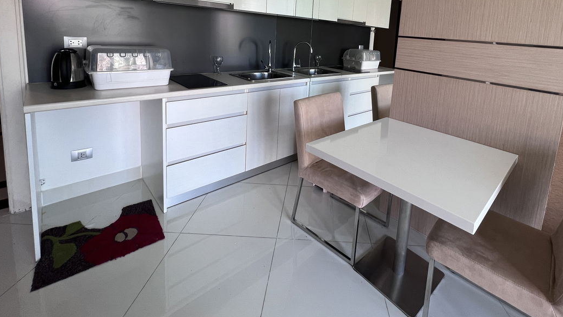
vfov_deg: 59.8
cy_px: 72
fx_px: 254
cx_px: 324
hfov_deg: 95.2
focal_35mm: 17
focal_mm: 1.57
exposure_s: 1/100
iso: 100
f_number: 1.8
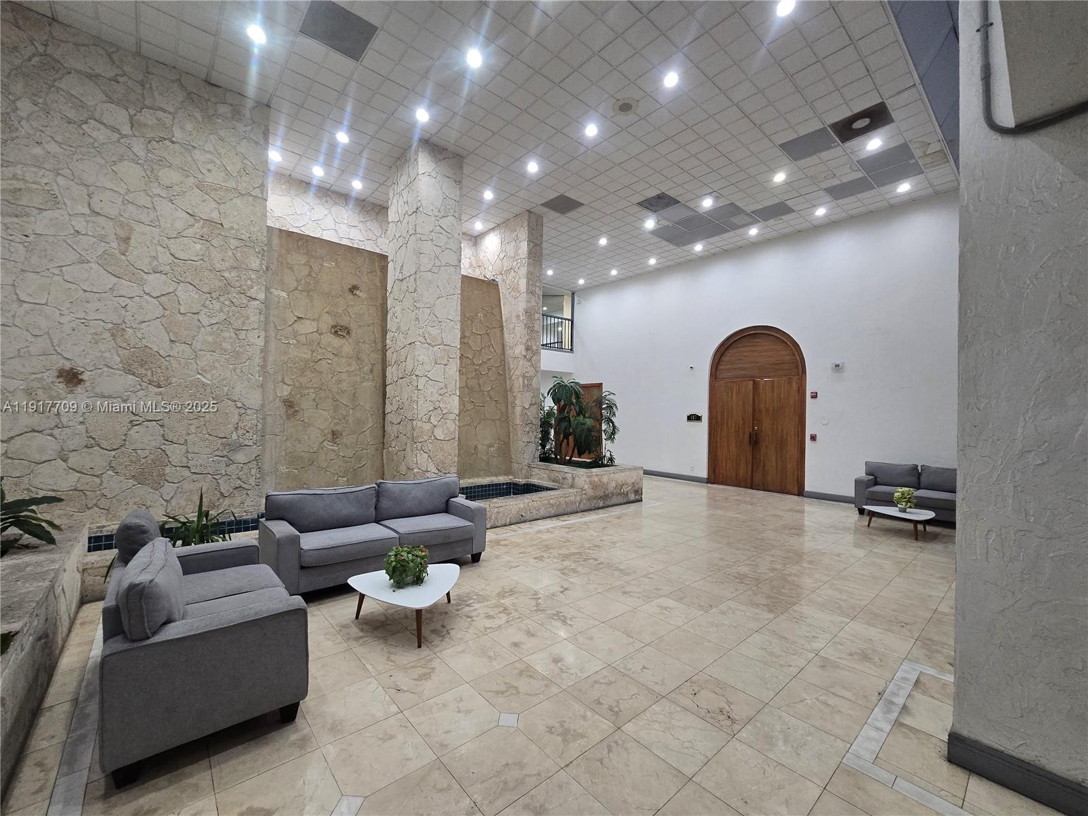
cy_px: 408
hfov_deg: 106.2
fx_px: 409
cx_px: 544
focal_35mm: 13
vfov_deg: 89.9
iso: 320
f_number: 2.2
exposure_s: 1/60
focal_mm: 2.2
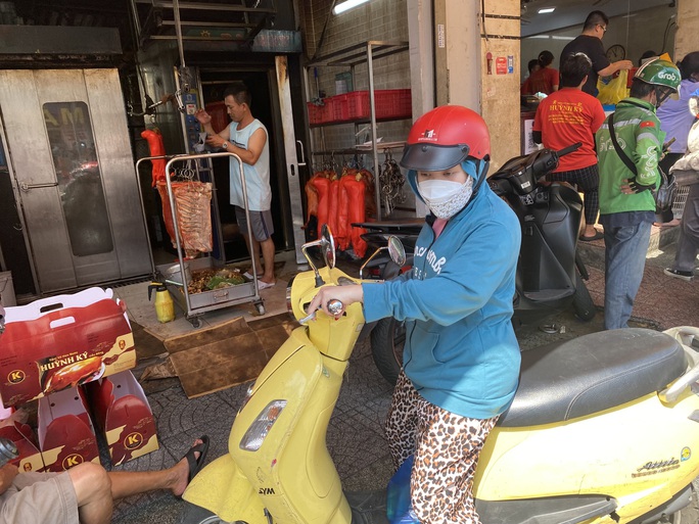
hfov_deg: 67.3
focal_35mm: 26
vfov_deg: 53.1
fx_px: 525
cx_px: 350
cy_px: 262
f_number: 1.8
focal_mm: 4.25
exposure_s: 1/324
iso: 32
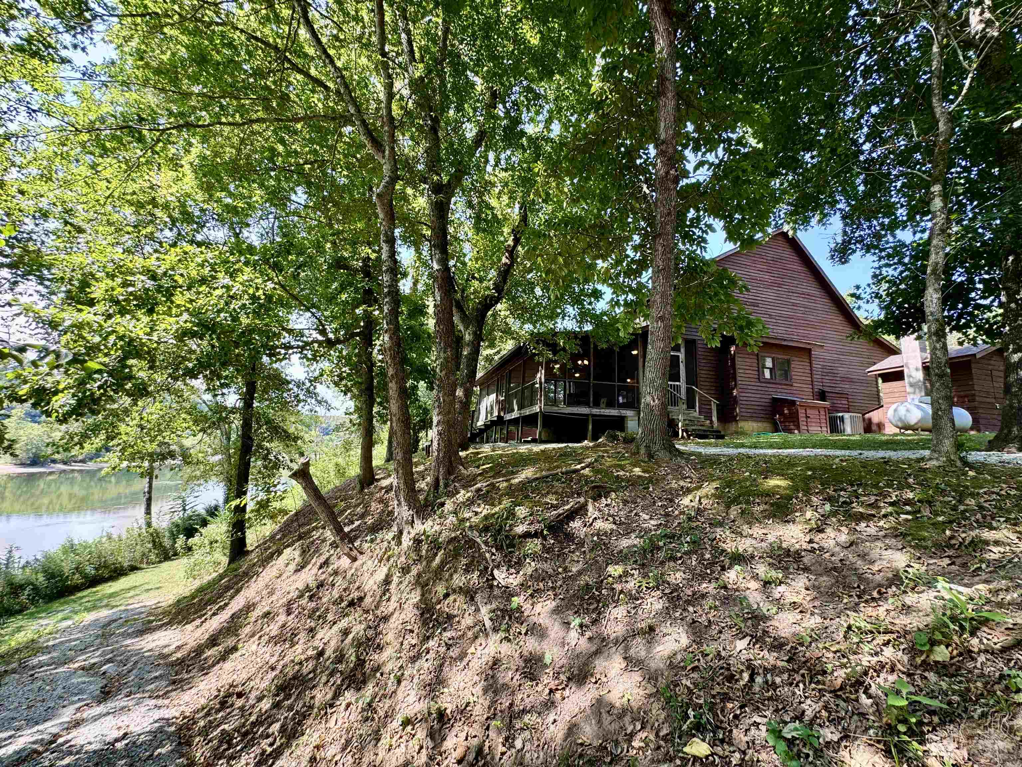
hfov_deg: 102.1
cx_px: 511
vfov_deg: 85.7
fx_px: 413
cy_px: 384
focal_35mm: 14
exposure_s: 1/99
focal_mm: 2.22
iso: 50
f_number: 2.2
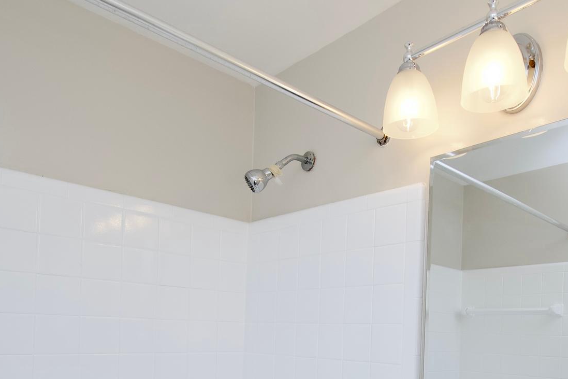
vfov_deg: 43.8
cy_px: 312
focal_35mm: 28
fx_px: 442
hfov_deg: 64.6
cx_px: 351
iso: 320
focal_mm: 10
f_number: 7.1
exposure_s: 1/200
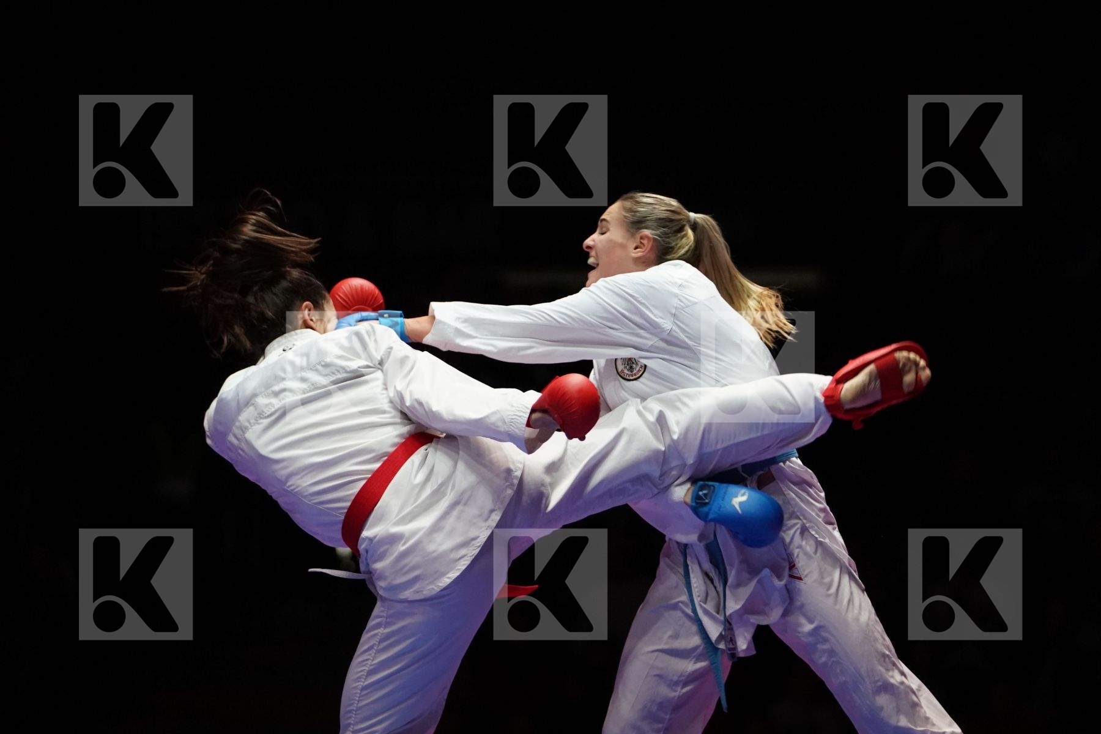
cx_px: 550
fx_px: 6422
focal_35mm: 210
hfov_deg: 9.8
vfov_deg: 6.5
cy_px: 367
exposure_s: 1/1000
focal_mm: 140
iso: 3200
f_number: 2.8
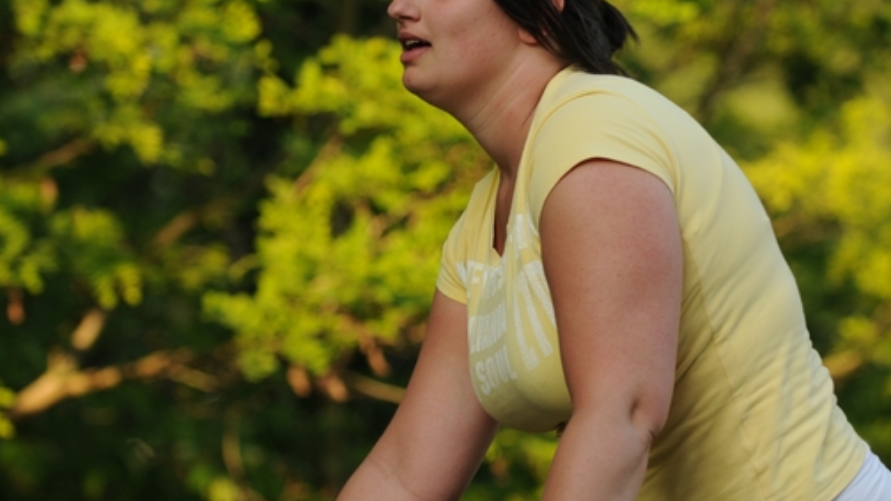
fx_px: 4867
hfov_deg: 10.5
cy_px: 290
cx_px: 510
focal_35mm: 206
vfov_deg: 5.9
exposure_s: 1/800
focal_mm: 110
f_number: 2.8
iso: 200
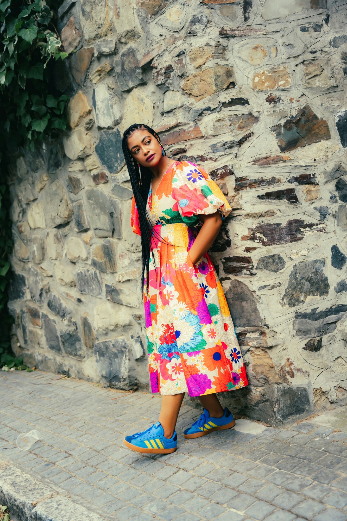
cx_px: 174
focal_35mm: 44
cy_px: 260
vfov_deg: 44.9
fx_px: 630
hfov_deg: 30.8
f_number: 2.8
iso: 1250
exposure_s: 1/200
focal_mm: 43.6
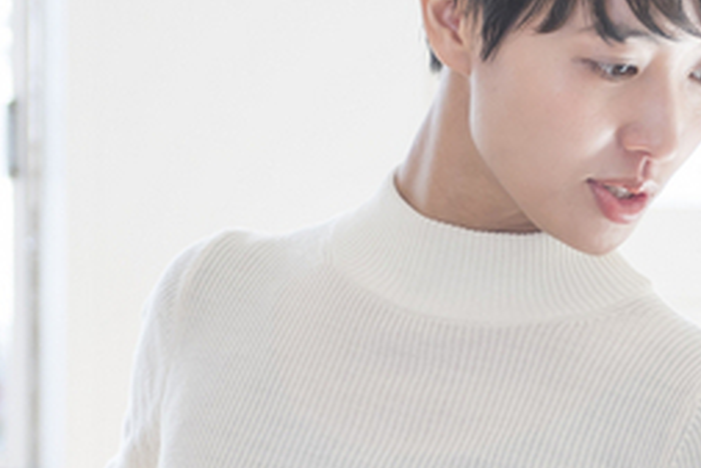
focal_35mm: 275
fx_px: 5358
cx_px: 543
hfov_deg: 7.5
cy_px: 508
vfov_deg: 5.0
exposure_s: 1/200
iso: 200
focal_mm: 58
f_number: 2.8
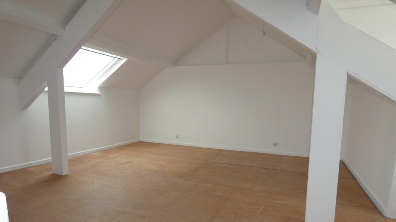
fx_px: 231
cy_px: 143
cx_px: 200
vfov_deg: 50.7
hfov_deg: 81.2
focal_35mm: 22
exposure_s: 1/60
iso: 160
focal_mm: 3.6
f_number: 2.8
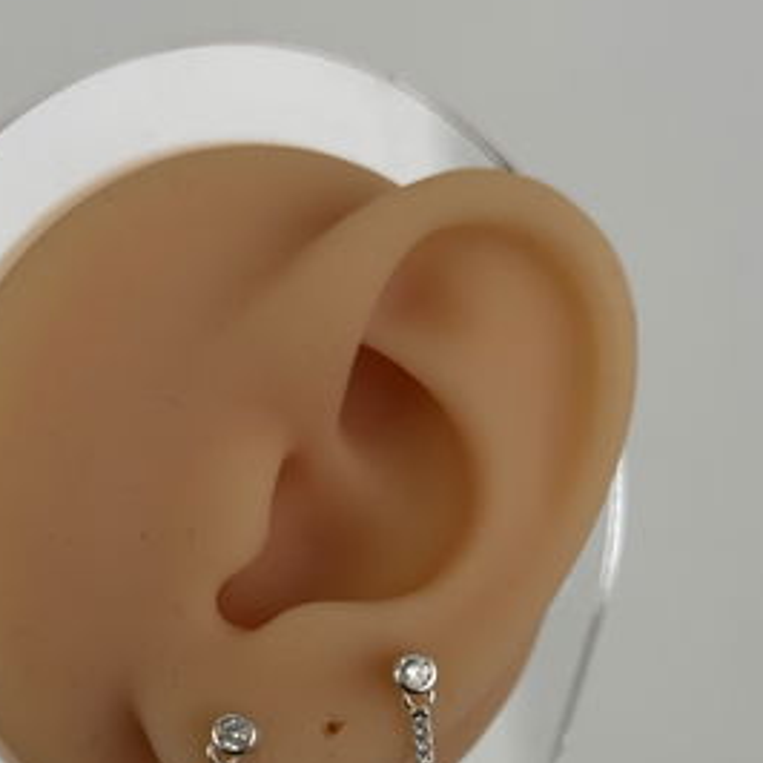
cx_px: 347
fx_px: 2120
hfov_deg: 20.4
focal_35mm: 85
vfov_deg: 19.9
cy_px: 741
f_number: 1.78
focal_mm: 6.76
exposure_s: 1/100
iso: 125
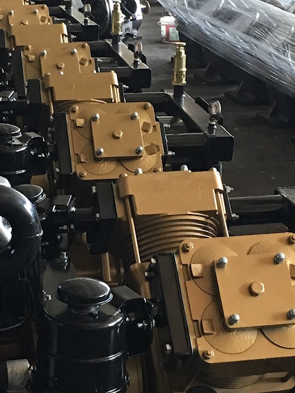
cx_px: 78
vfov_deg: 21.1
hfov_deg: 15.8
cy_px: 162
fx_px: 1057
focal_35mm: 93
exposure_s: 1/17
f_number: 2.2
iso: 80
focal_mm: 4.15
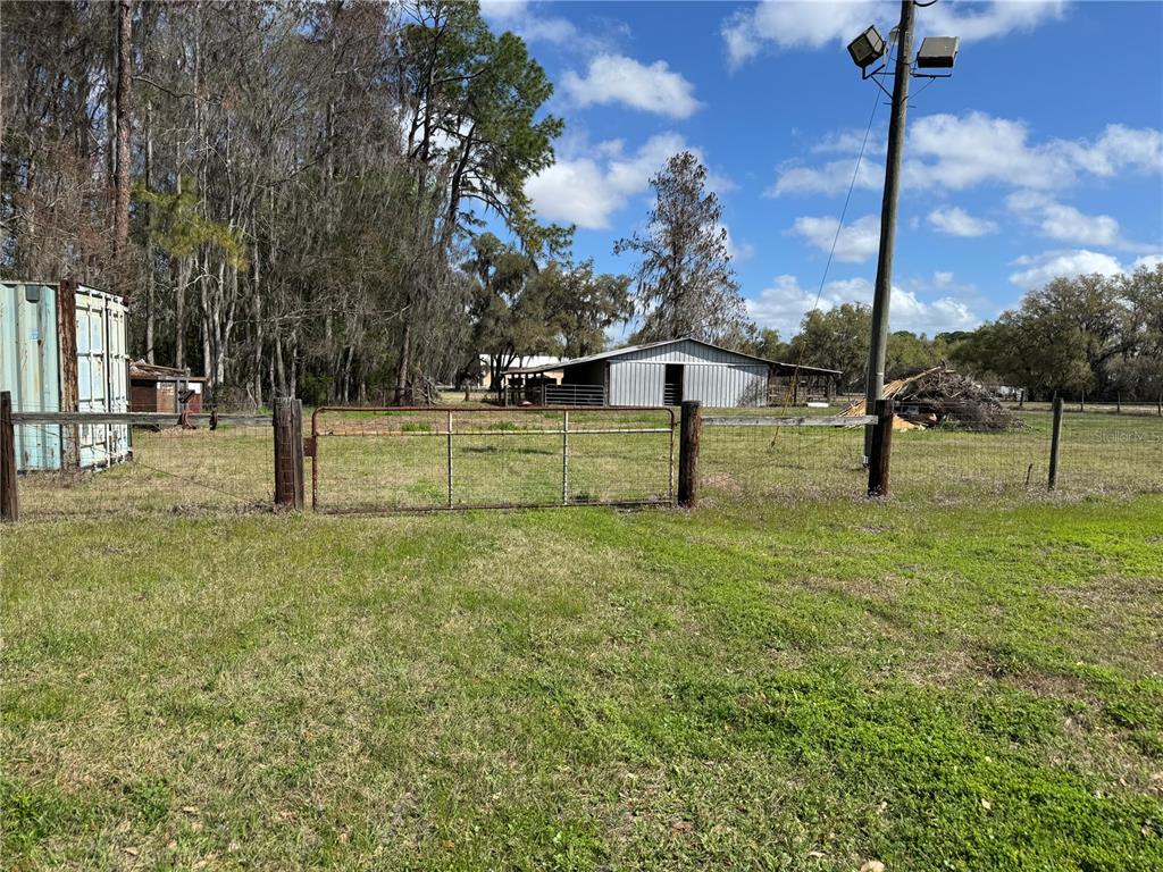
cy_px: 436
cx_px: 582
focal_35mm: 24
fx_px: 806
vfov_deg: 56.8
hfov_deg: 71.6
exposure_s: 1/4608
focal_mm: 6.76
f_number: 1.78
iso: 80
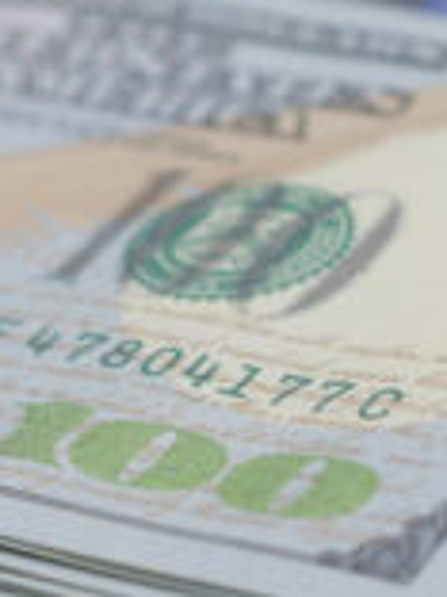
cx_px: 132
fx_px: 2703
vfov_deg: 12.5
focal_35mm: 157
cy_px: 453
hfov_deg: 9.4
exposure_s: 1/160
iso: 250
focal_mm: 40
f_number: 5.6
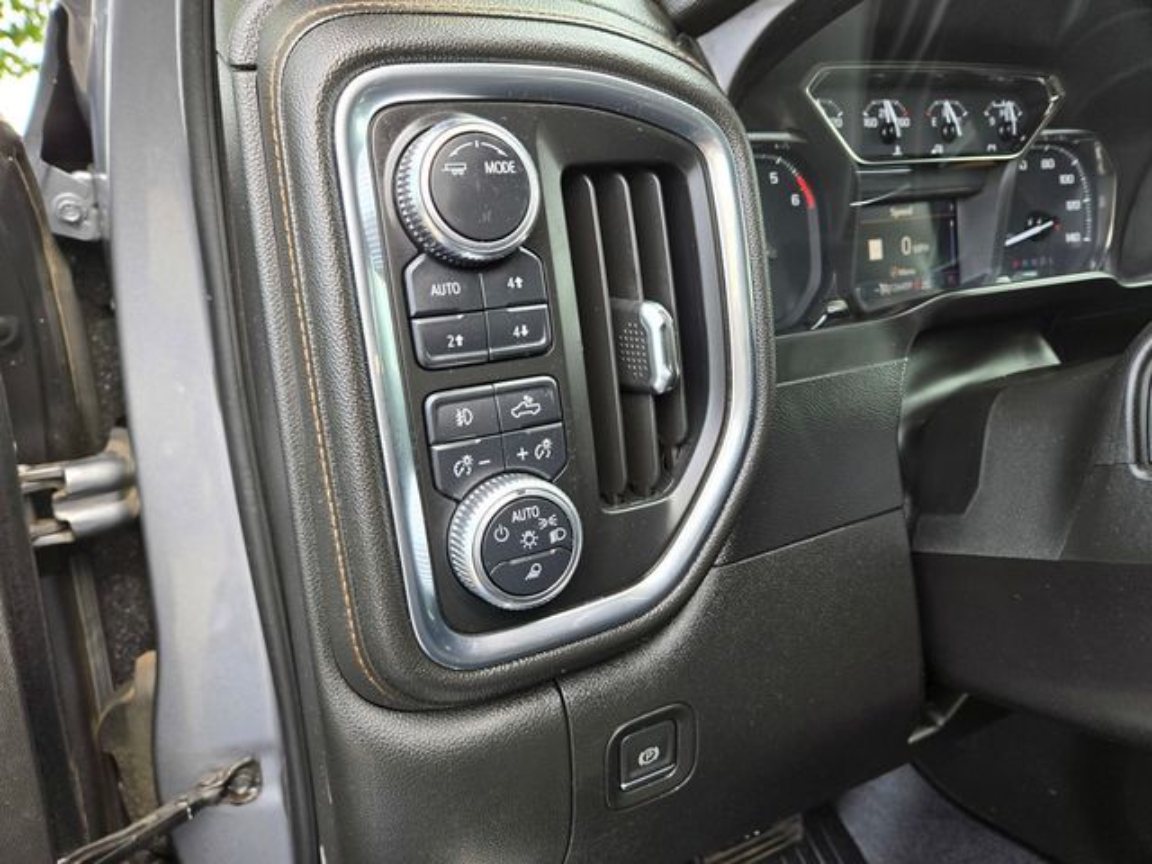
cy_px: 432
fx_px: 765
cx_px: 576
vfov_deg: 58.9
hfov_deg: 73.9
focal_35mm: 23
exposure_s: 1/180
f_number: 1.8
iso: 64
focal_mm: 5.4
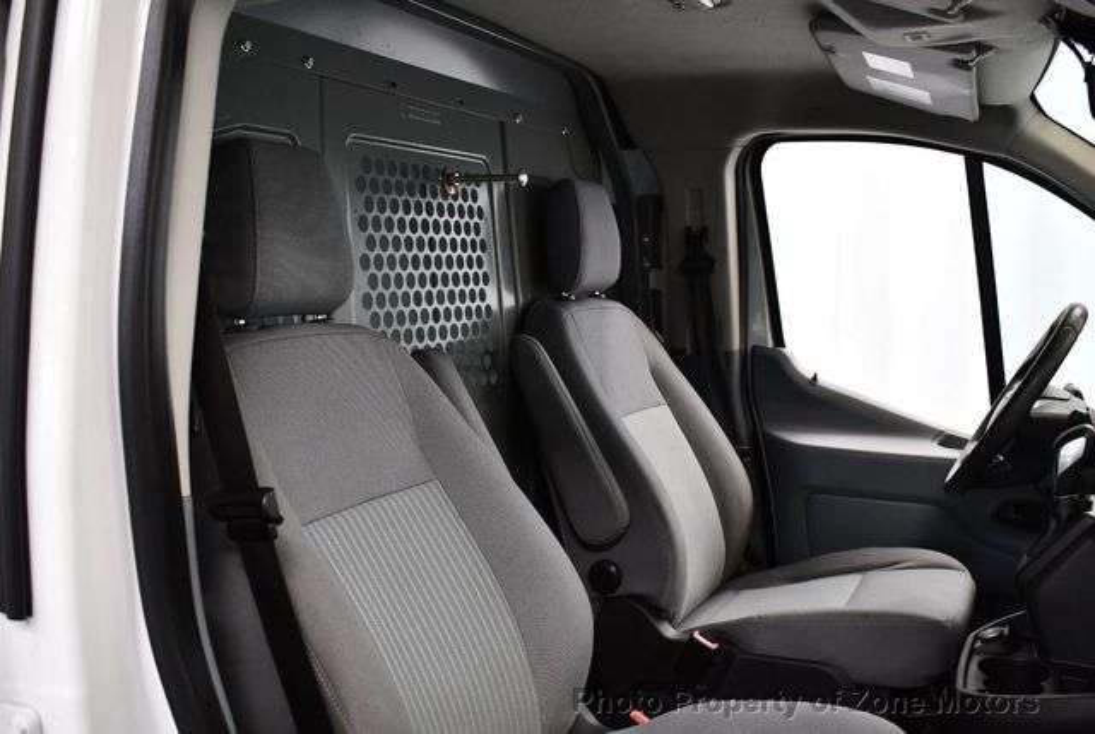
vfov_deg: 37.0
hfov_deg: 53.1
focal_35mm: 36
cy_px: 367
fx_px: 1097
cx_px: 548
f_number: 3.5
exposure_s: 1/125
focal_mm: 18
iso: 1250
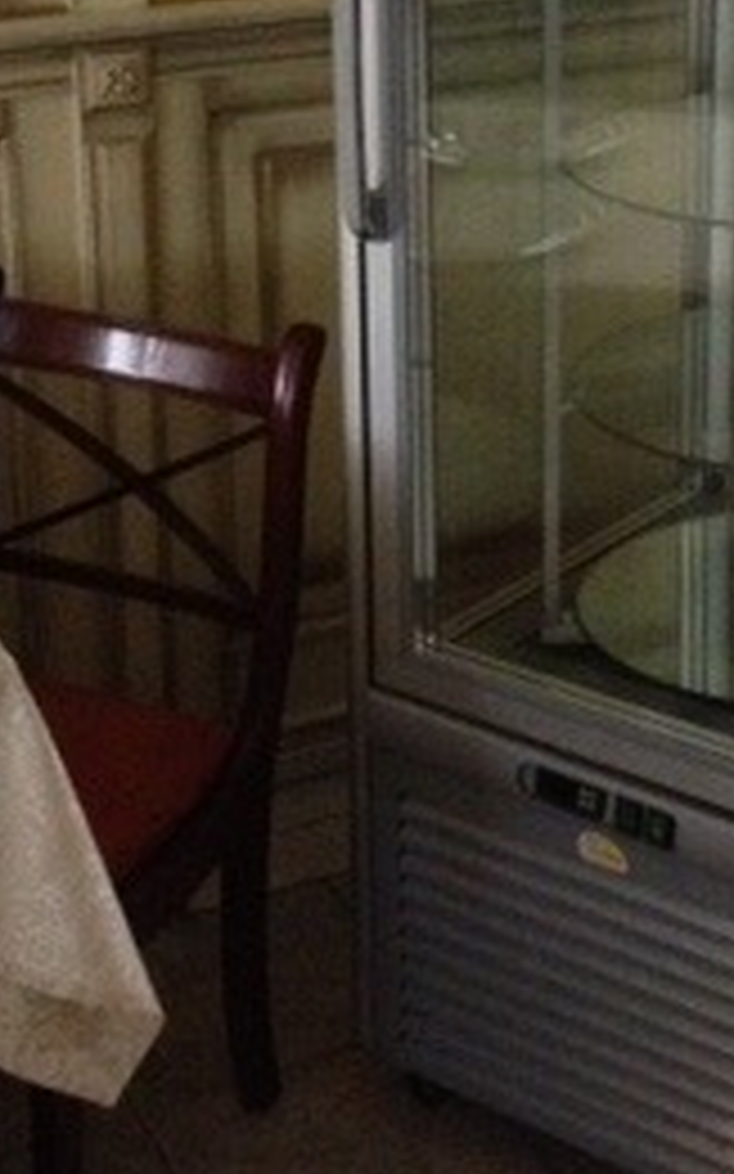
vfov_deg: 22.4
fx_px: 2914
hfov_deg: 14.1
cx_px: 752
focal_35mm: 91
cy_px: 198
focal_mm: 4.28
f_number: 2.4
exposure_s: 1/15
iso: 500
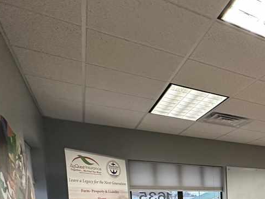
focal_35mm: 37
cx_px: 326
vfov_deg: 33.2
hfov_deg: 36.8
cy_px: 224
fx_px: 283
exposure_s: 1/61
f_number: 2.2
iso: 200
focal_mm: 2.22
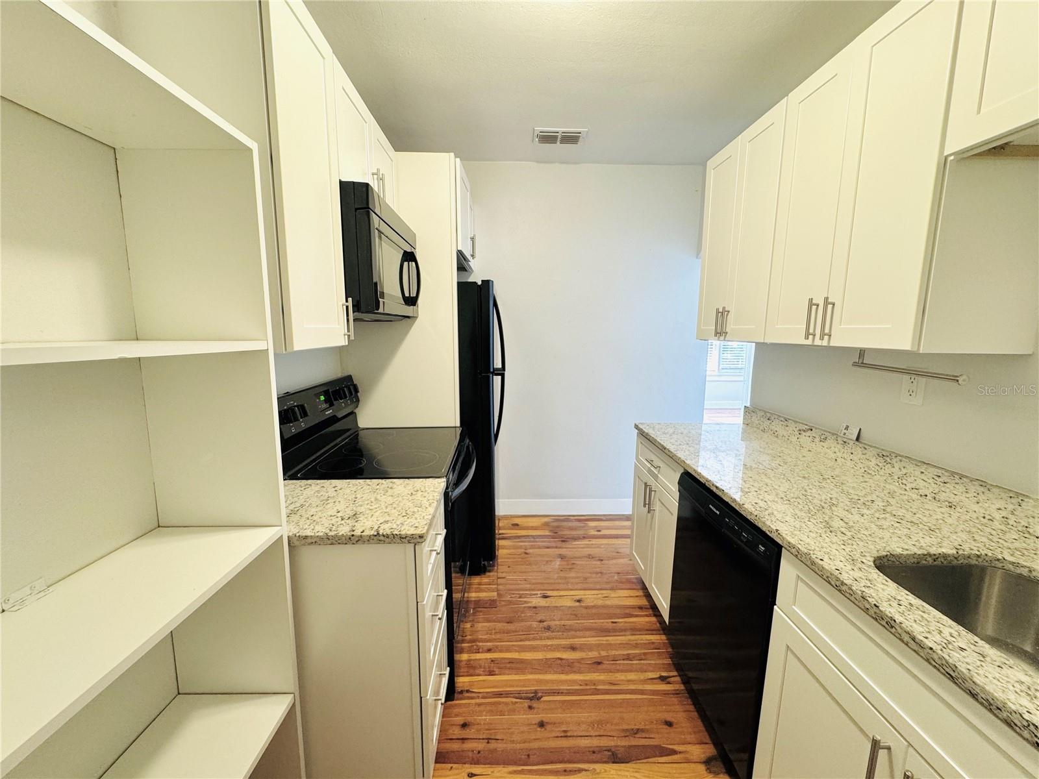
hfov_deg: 102.1
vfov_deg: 85.7
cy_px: 390
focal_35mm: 14
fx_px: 420
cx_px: 520
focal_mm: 2.22
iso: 200
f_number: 2.2
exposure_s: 1/60
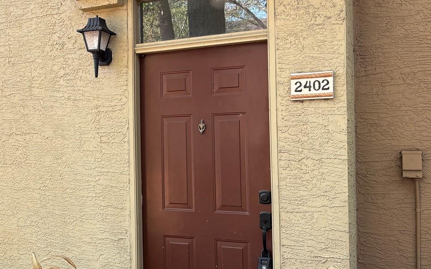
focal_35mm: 46
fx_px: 540
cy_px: 127
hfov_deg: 42.6
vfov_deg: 28.0
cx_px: 129
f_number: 1.6
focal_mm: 5.96
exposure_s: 1/122
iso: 32
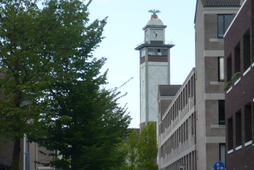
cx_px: 126
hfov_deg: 13.6
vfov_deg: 9.1
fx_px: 1066
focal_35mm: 151
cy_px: 93
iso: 100
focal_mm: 17.4
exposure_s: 1/160
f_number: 5
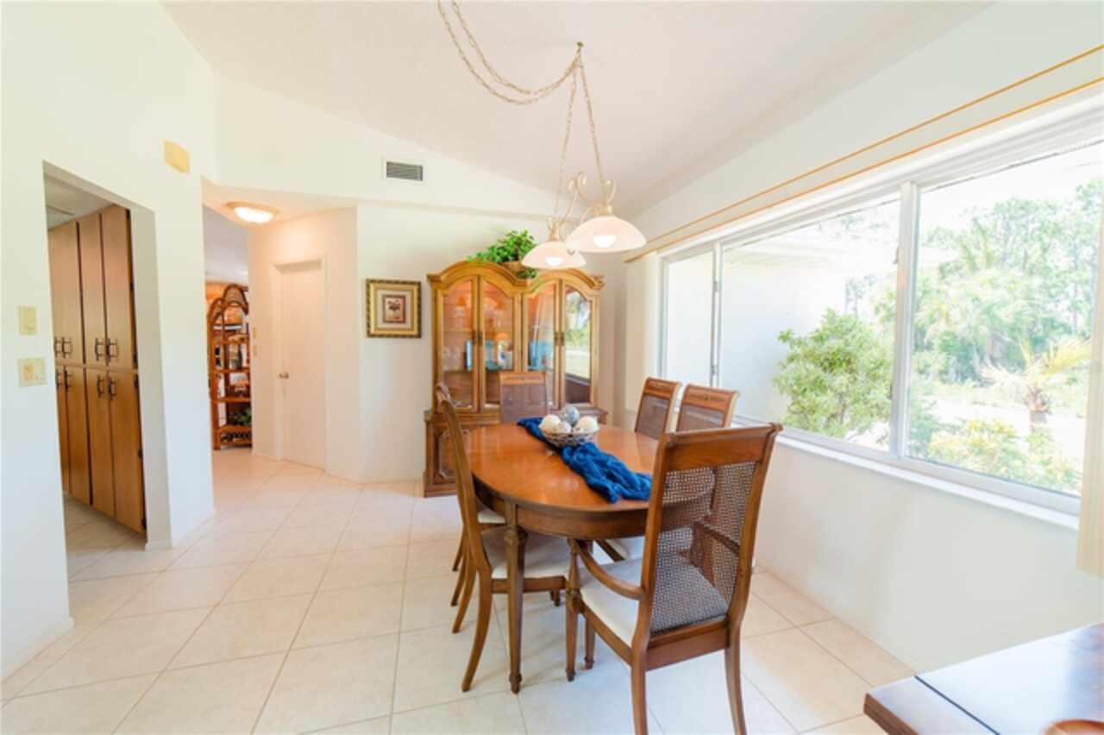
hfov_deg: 104.3
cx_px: 552
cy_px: 368
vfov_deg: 81.1
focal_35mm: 14
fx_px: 429
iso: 500
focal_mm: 14
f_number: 5.6
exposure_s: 1/100
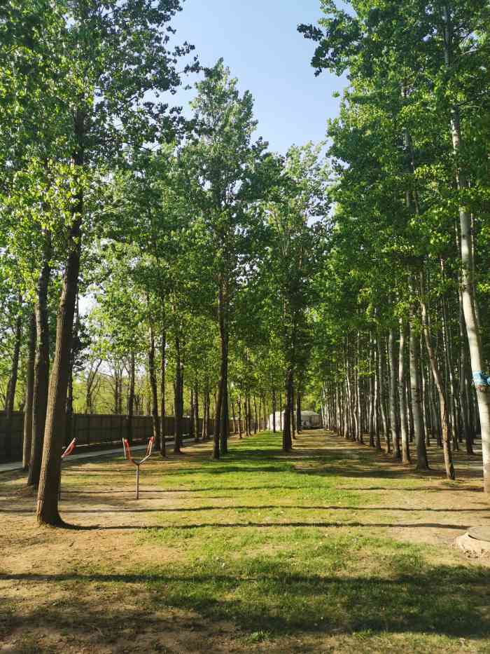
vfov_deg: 65.3
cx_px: 245
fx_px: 509
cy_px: 327
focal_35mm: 27
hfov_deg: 51.4
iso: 50
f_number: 1.8
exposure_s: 1/1111
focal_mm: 5.58
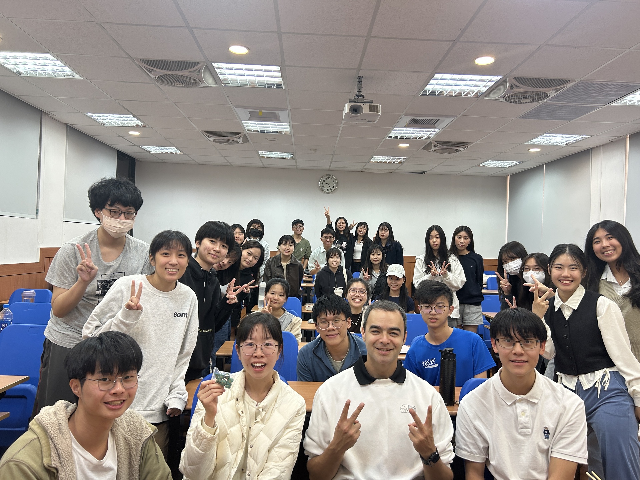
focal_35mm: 26
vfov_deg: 53.1
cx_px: 320
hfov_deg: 67.3
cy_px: 240
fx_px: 481
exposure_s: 1/120
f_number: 1.5
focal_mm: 5.7
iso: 100
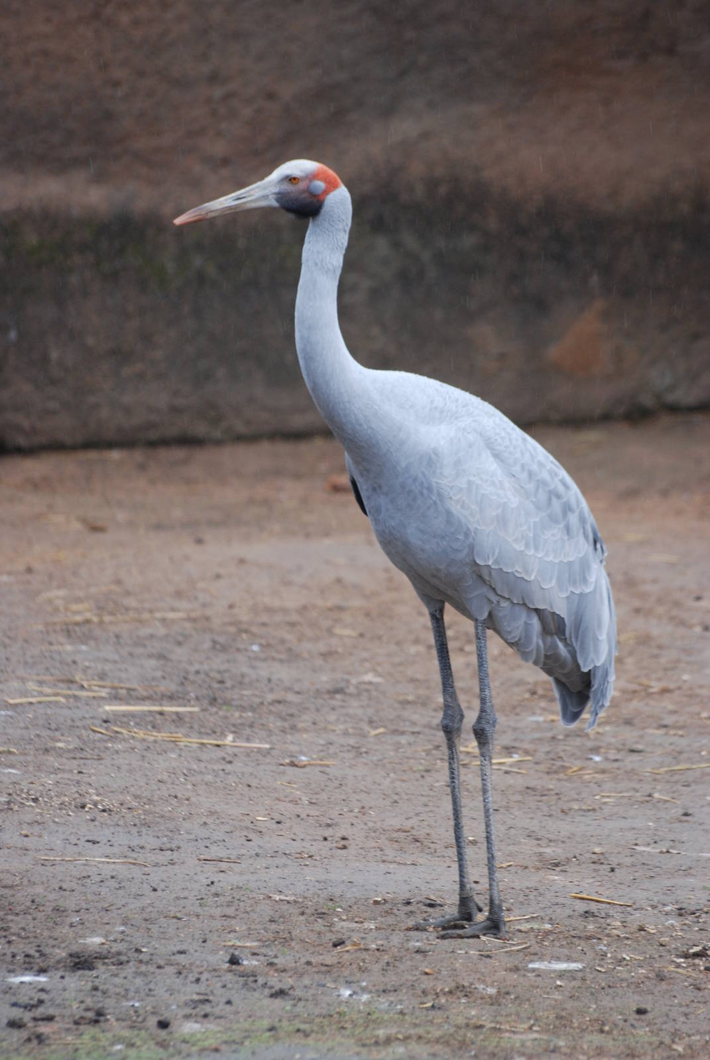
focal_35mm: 330
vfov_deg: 6.2
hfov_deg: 4.2
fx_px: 9734
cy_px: 530
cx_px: 355
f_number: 5.3
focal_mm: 220
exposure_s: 1/250
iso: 400
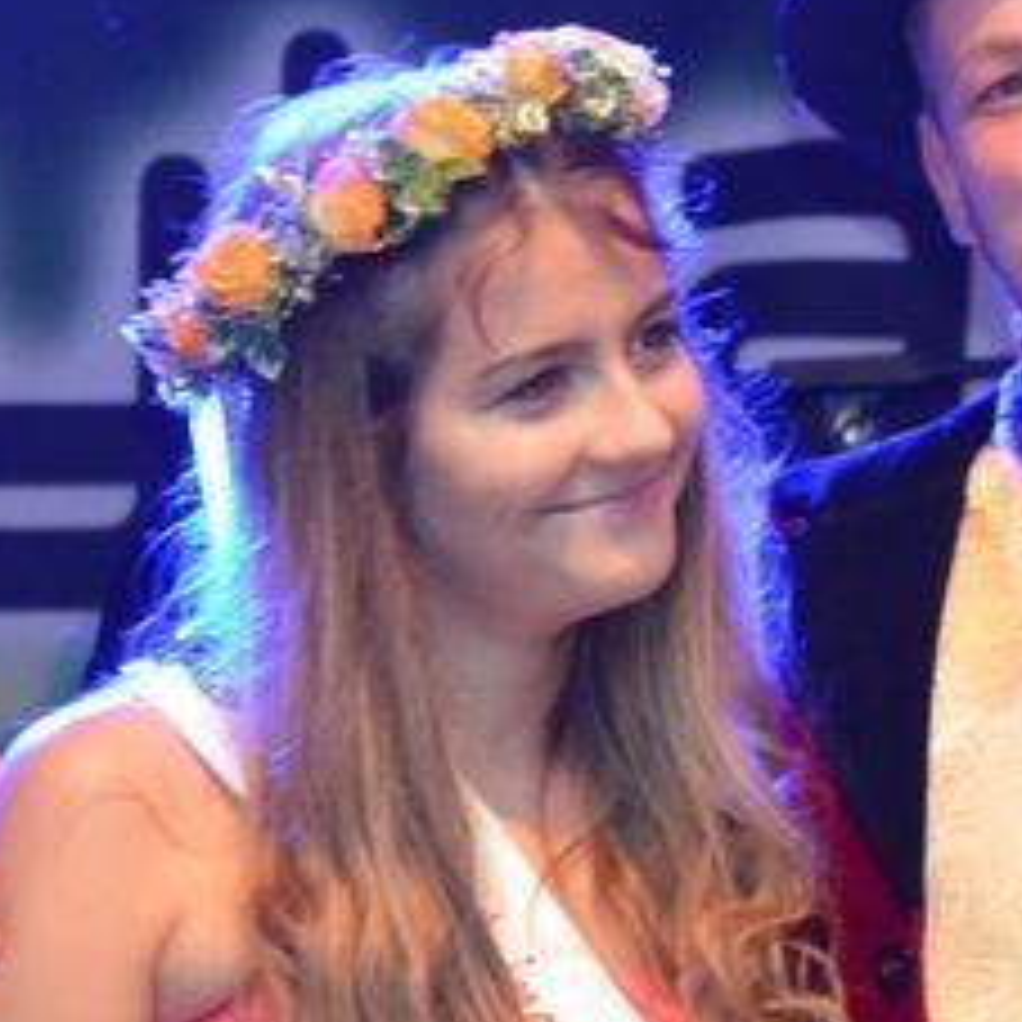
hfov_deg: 3.7
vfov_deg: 3.7
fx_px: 15895
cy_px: 495
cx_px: 1405
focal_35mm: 476
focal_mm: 85
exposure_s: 1/60
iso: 2200
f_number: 5.6
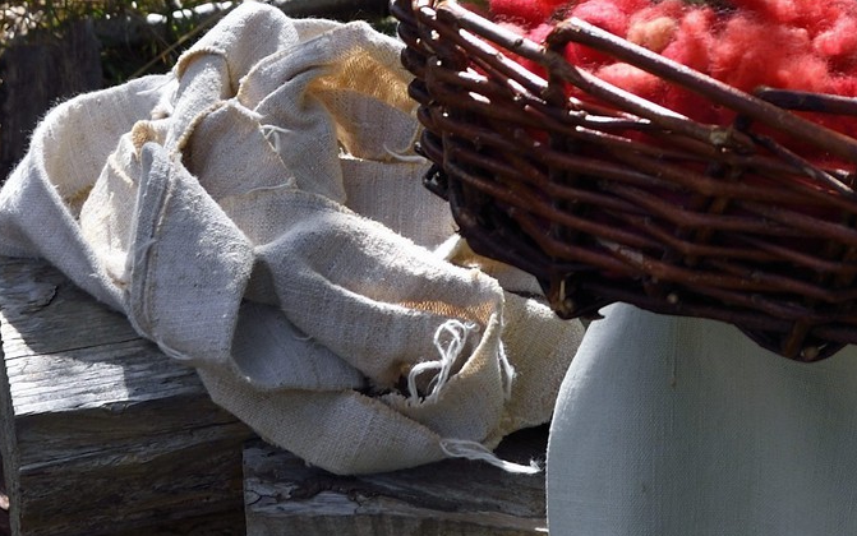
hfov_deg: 11.8
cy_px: -662
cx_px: 908
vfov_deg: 7.1
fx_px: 4089
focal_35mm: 175
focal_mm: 48
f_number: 7.1
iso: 200
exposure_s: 1/320
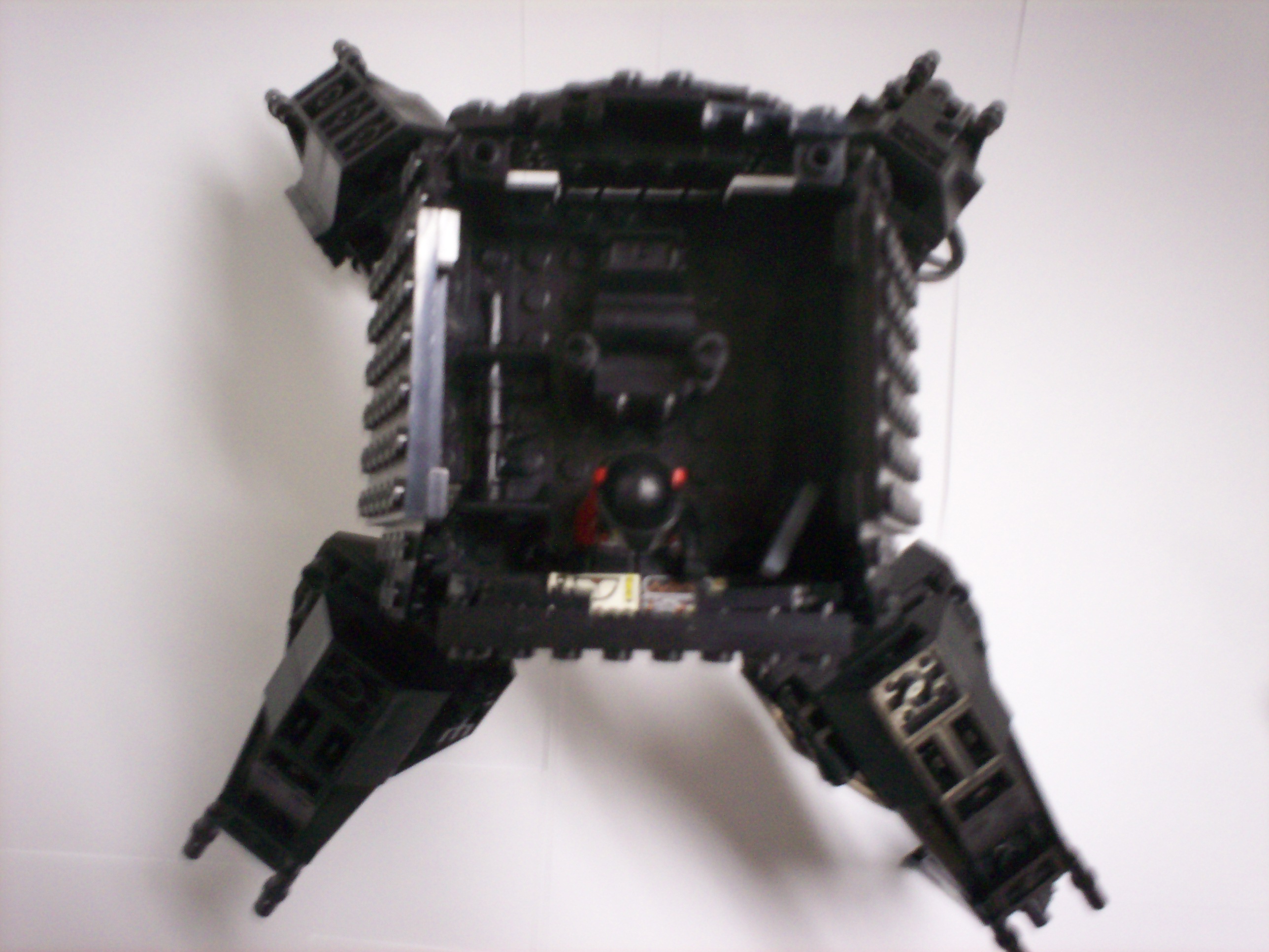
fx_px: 1320
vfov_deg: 39.7
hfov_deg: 51.4
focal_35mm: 36
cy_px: 476
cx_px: 634
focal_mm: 6
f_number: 4.5
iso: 200
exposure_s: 1/8
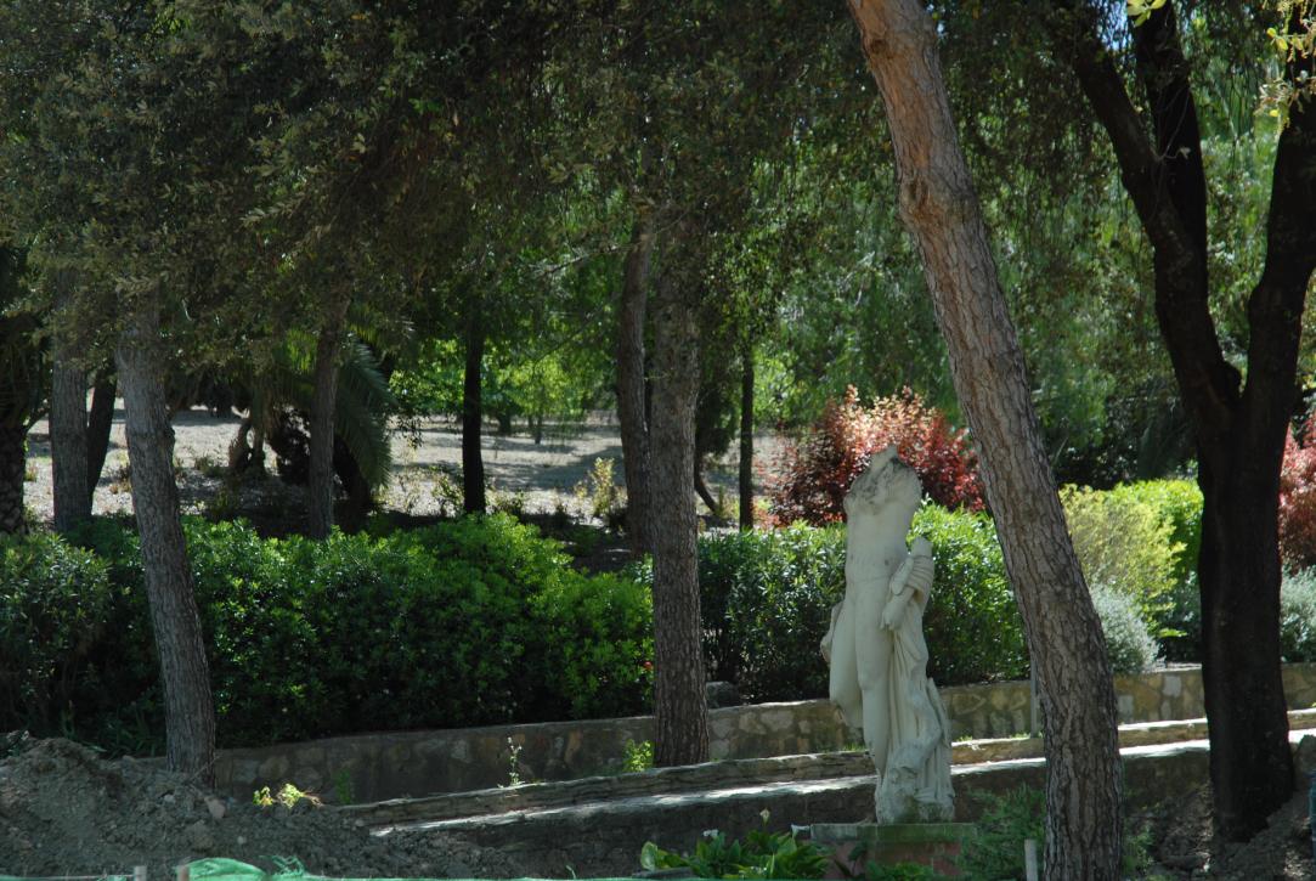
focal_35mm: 105
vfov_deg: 13.1
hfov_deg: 19.4
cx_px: 658
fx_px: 3843
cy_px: 440
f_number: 5
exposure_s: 1/100
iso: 100
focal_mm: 70
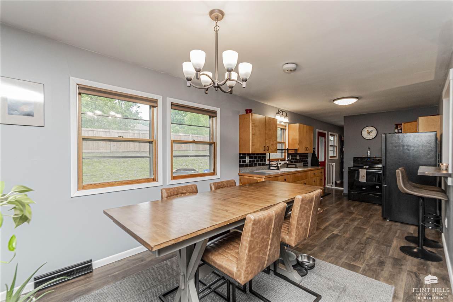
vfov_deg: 77.3
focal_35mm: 15
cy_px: 151
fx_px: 189
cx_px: 226
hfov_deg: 100.4
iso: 1250
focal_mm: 10
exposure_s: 1/60
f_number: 10
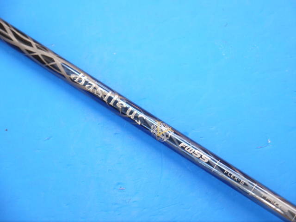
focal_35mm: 84
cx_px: 148
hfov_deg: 23.3
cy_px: 111
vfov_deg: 17.6
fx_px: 718
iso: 640
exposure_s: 1/80
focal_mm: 42
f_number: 5.6
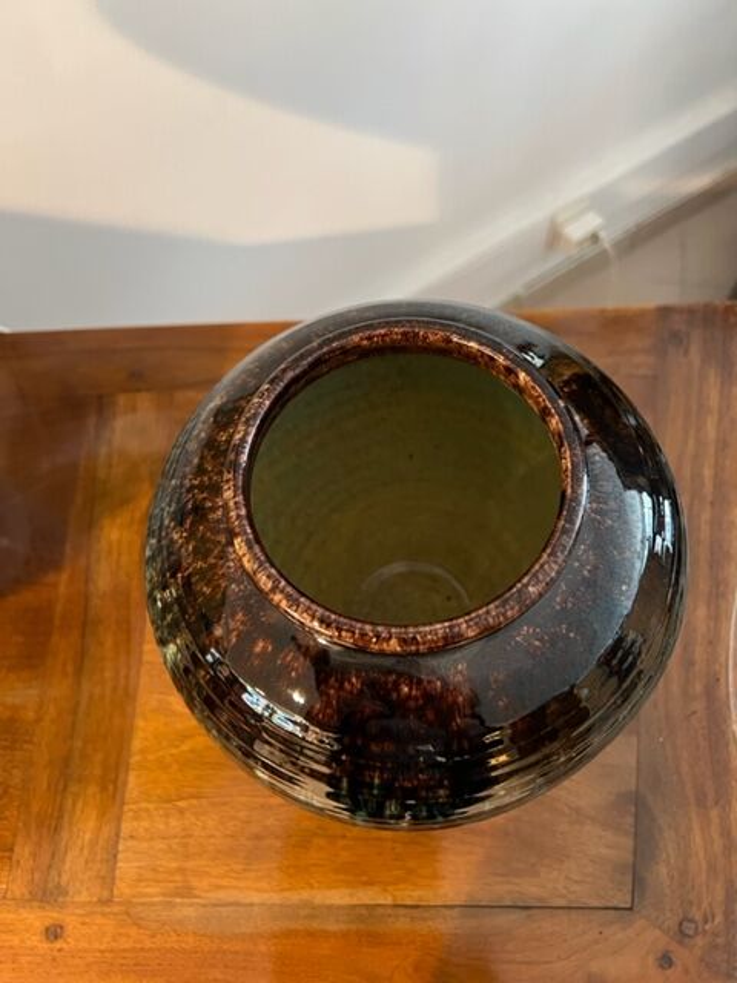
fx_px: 738
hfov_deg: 53.1
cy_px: 492
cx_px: 368
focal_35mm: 26
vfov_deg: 67.3
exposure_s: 1/33
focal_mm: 5.7
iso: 400
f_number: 1.5
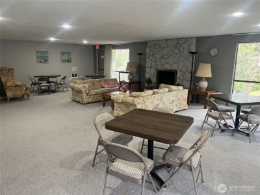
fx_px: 195
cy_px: 98
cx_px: 130
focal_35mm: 26
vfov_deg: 53.1
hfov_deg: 67.3
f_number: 1.5
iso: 125
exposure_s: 1/60
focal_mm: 5.7
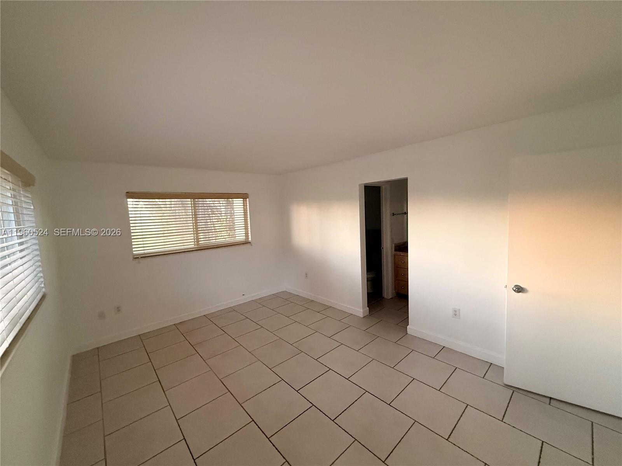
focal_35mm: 14
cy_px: 233
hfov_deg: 102.1
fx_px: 252
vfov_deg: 85.7
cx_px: 311
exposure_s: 1/60
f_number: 2.2
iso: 640
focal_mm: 2.22
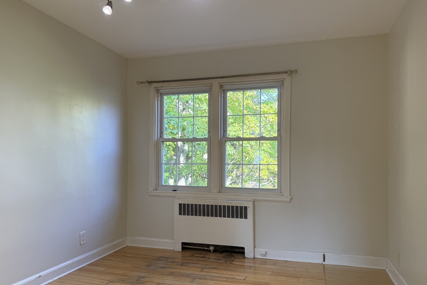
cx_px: 215
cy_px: 155
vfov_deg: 49.5
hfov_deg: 69.4
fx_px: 308
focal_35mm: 26
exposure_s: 1/126
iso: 64
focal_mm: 6.76
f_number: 1.78
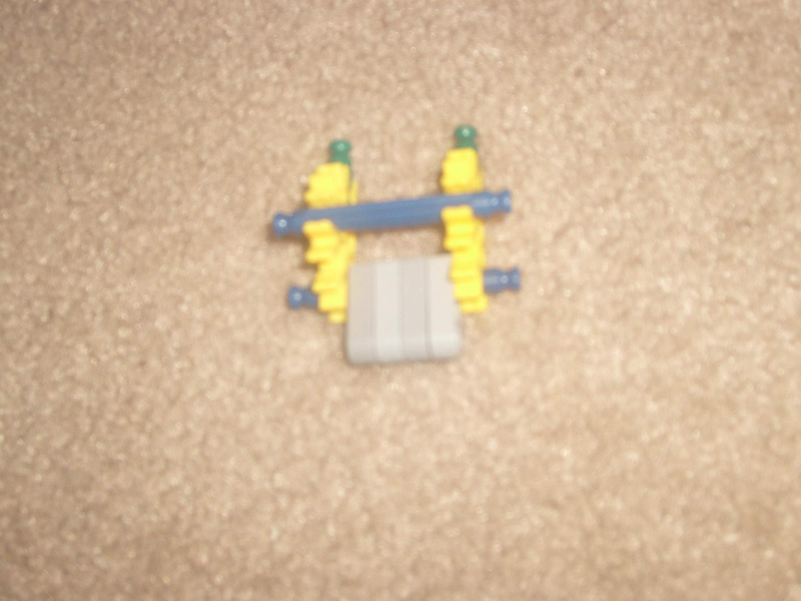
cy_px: 300
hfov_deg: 43.9
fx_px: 995
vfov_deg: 33.6
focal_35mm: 43
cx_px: 400
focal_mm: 7.2
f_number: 3
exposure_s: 1/45
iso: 100
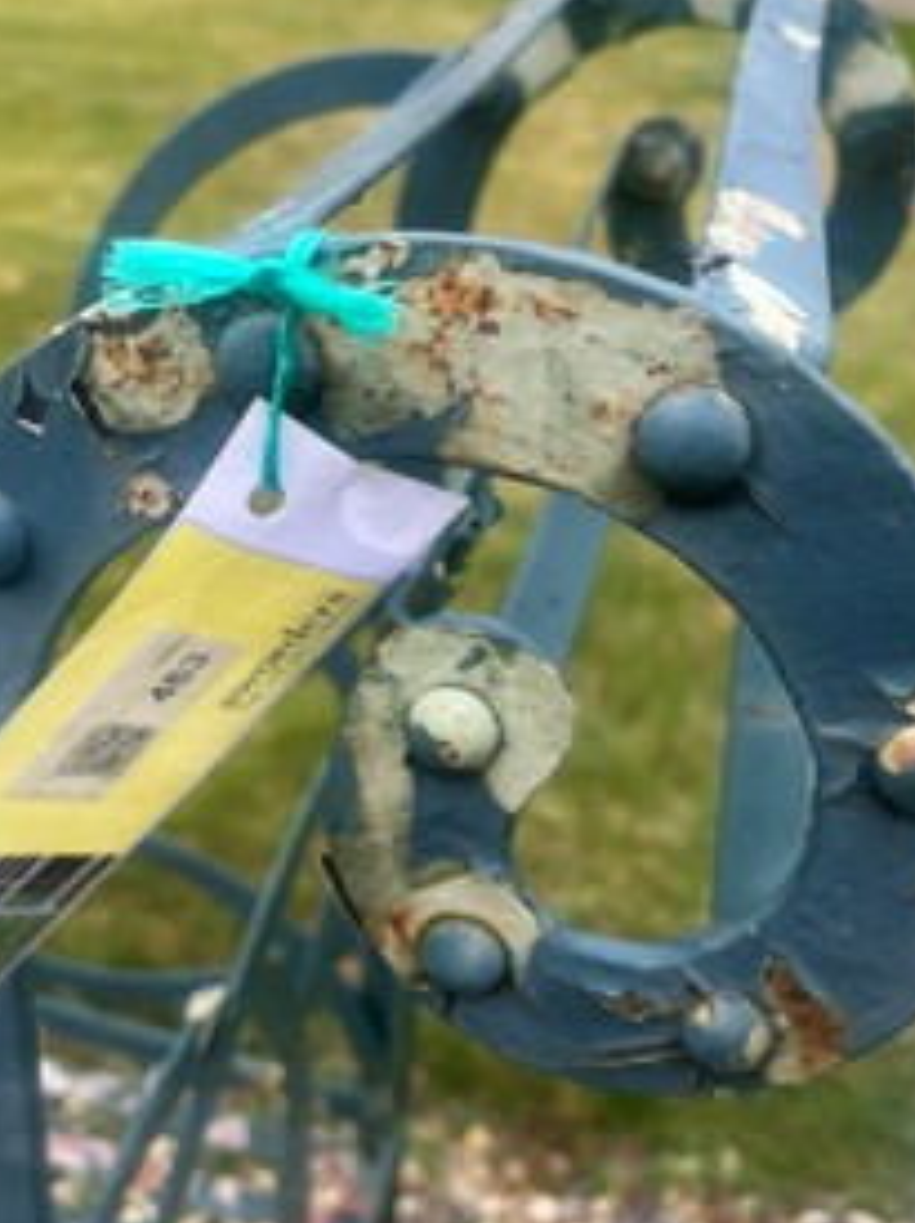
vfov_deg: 49.0
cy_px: 598
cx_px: 420
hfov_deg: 37.6
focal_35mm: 38
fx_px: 1341
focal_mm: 5.1
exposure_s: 1/430
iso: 50
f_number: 1.6
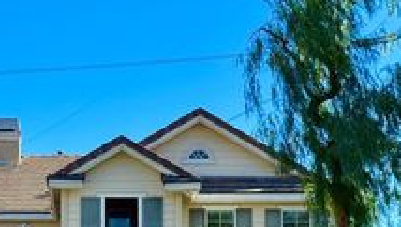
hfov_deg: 17.4
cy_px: 260
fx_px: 1299
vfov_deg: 9.9
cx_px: 84
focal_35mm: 122
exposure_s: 1/2959
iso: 64
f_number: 1.78
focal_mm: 6.76
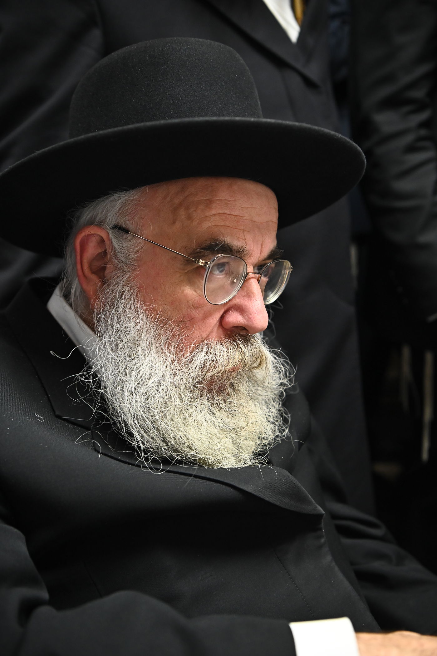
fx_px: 765
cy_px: 328
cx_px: 218
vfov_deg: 46.4
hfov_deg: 31.9
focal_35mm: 42
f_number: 3.5
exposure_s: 1/200
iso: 3200
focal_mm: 42
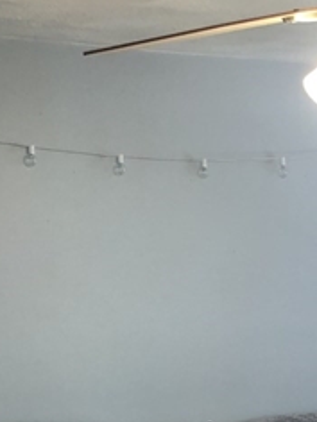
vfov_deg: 19.5
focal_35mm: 91
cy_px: 583
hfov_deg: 15.9
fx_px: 1111
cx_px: 317
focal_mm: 3.99
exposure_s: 1/17
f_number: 1.8
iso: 40
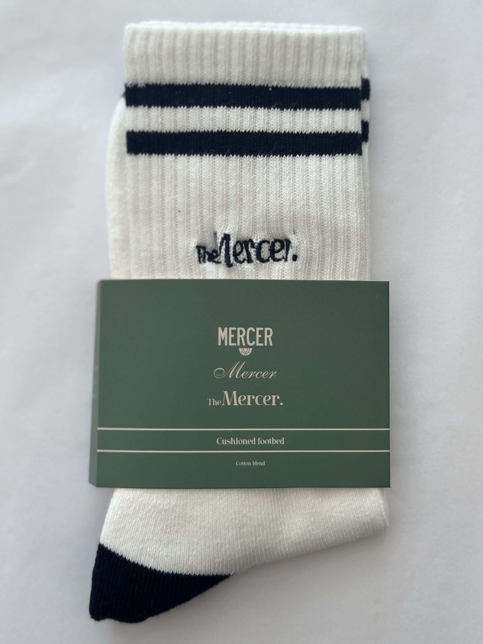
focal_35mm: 48
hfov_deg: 30.3
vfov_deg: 39.7
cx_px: 242
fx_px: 893
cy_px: 322
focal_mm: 6.86
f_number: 1.78
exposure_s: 1/350
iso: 80
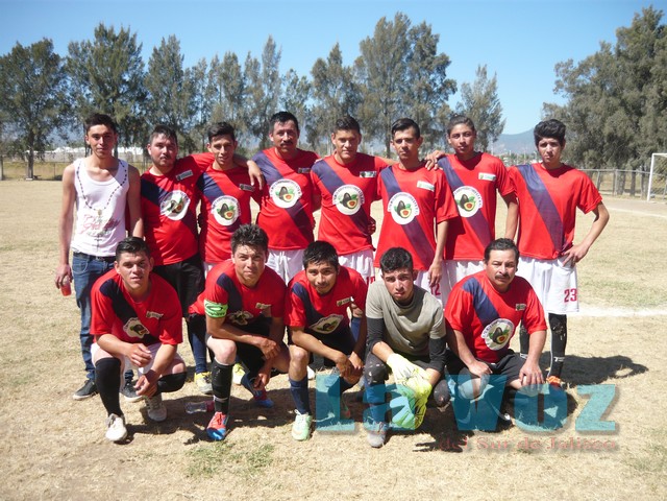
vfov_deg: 42.9
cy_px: 250
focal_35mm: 33
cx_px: 334
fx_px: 636
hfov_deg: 55.4
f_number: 8
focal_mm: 5.5
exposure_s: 1/160
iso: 100
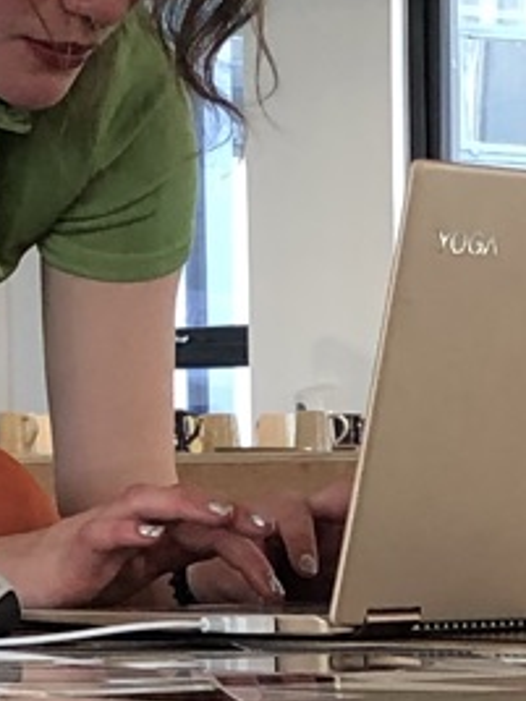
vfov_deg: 9.0
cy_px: 1080
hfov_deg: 6.9
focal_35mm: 214
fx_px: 4336
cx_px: 636
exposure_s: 1/33
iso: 25
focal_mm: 4
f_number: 1.8
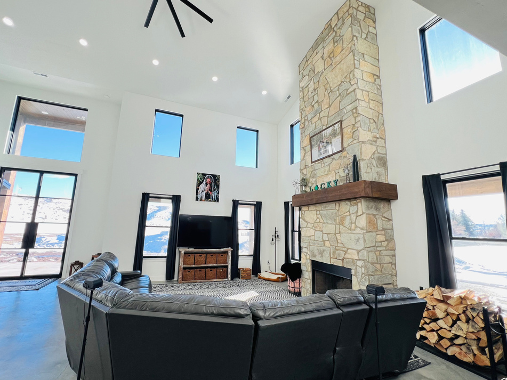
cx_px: 243
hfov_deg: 102.0
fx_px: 205
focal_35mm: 14
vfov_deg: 85.7
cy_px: 192
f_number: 1.8
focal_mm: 1.57
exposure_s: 1/99
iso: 32
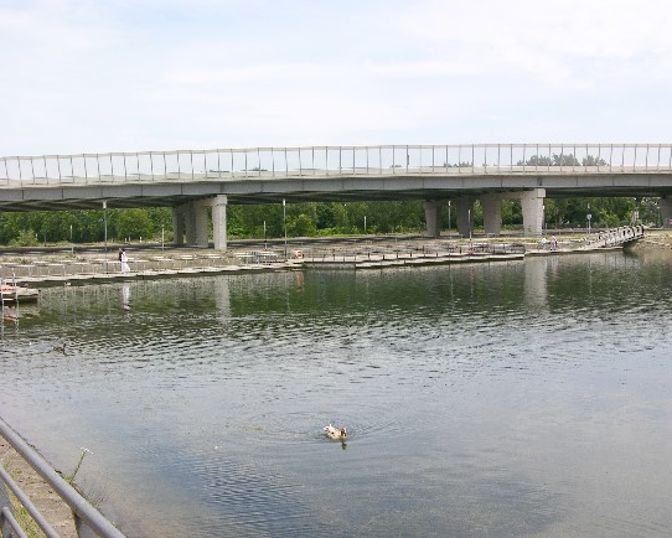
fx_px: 736
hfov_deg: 49.0
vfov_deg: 40.2
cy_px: 269
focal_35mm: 37
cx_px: 356
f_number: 8
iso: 50
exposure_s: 1/124
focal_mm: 8.9
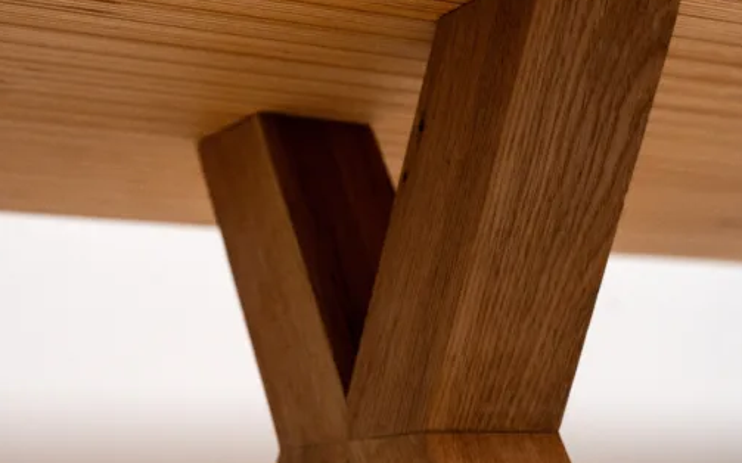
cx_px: 351
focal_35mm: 82
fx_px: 1660
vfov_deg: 15.9
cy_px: 276
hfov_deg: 25.2
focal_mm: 50.7
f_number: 6.3
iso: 2500
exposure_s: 1/100
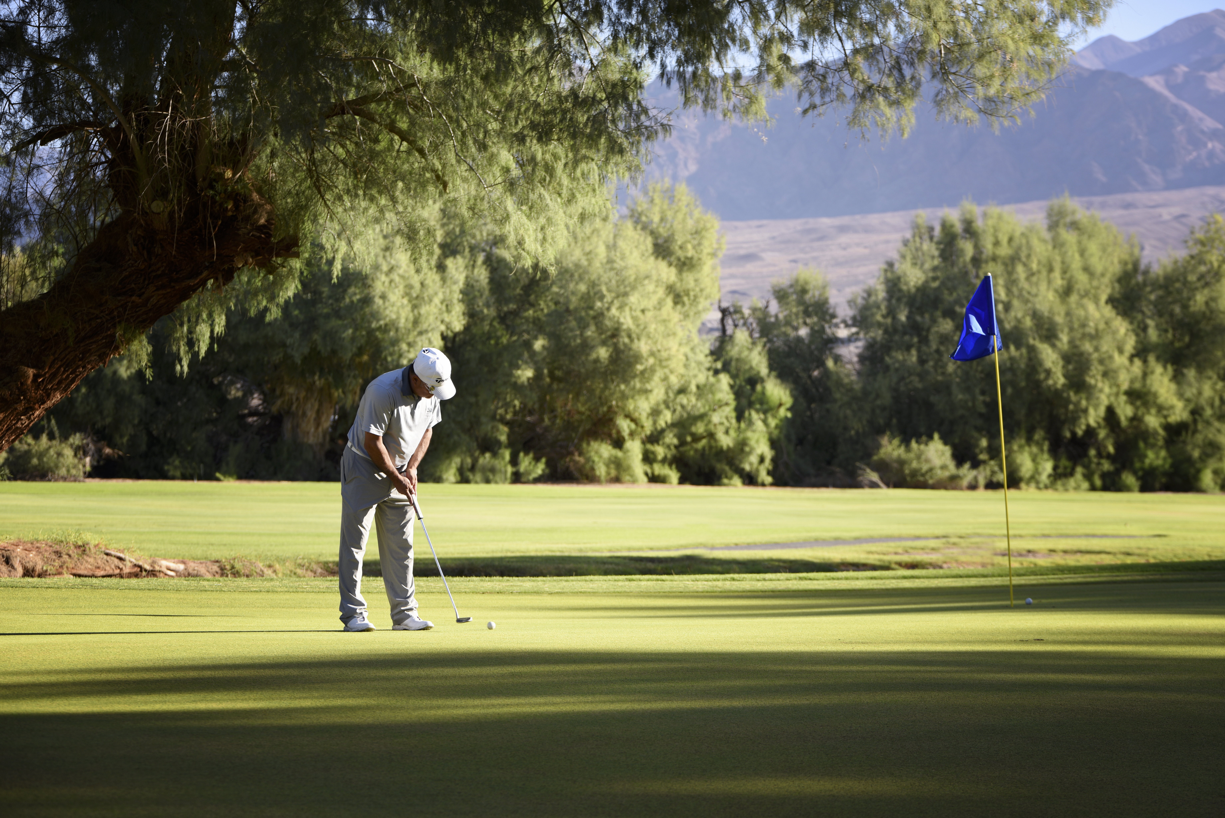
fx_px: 3574
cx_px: 612
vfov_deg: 13.1
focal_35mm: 105
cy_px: 409
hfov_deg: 19.5
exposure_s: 1/320
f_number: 5
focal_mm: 105
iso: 100
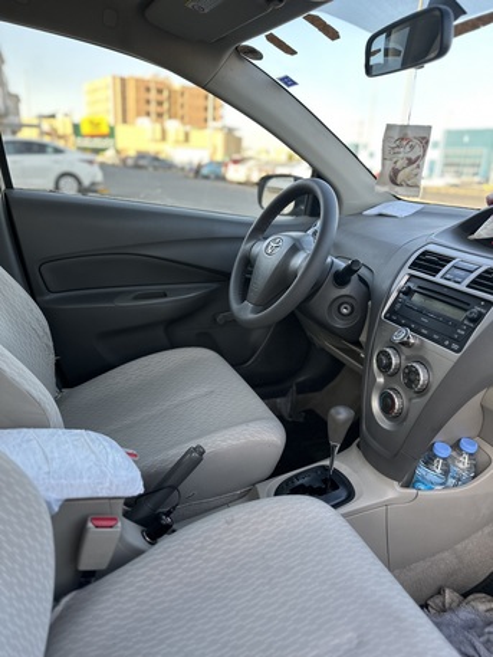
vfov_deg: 71.6
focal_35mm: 24
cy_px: 328
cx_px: 246
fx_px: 456
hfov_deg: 56.8
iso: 64
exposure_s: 1/229
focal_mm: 6.86
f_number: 1.78
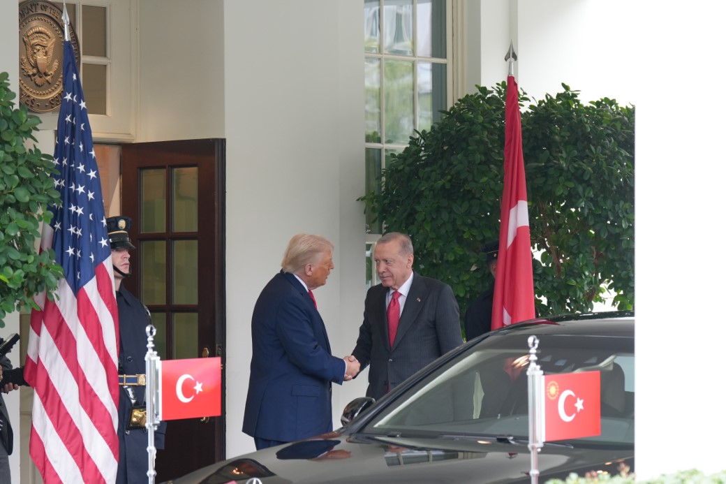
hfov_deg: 13.2
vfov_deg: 8.8
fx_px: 3145
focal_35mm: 156
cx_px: 363
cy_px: 242
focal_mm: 104
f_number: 4
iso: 1000
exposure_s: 1/160
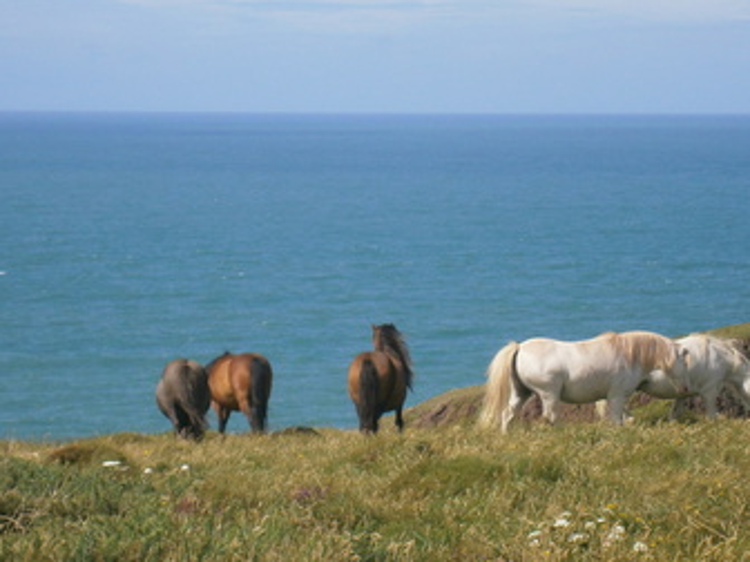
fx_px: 3337
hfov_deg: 12.8
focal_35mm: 154
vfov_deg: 9.6
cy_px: 297
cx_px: 375
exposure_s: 1/500
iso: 80
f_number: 5.4
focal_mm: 17.8
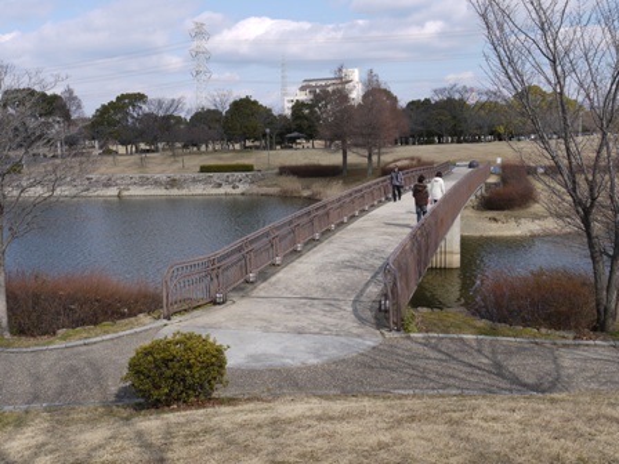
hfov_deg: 49.0
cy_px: 232
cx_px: 310
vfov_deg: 37.7
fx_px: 680
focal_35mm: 38
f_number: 8
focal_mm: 19
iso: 100
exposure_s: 1/320
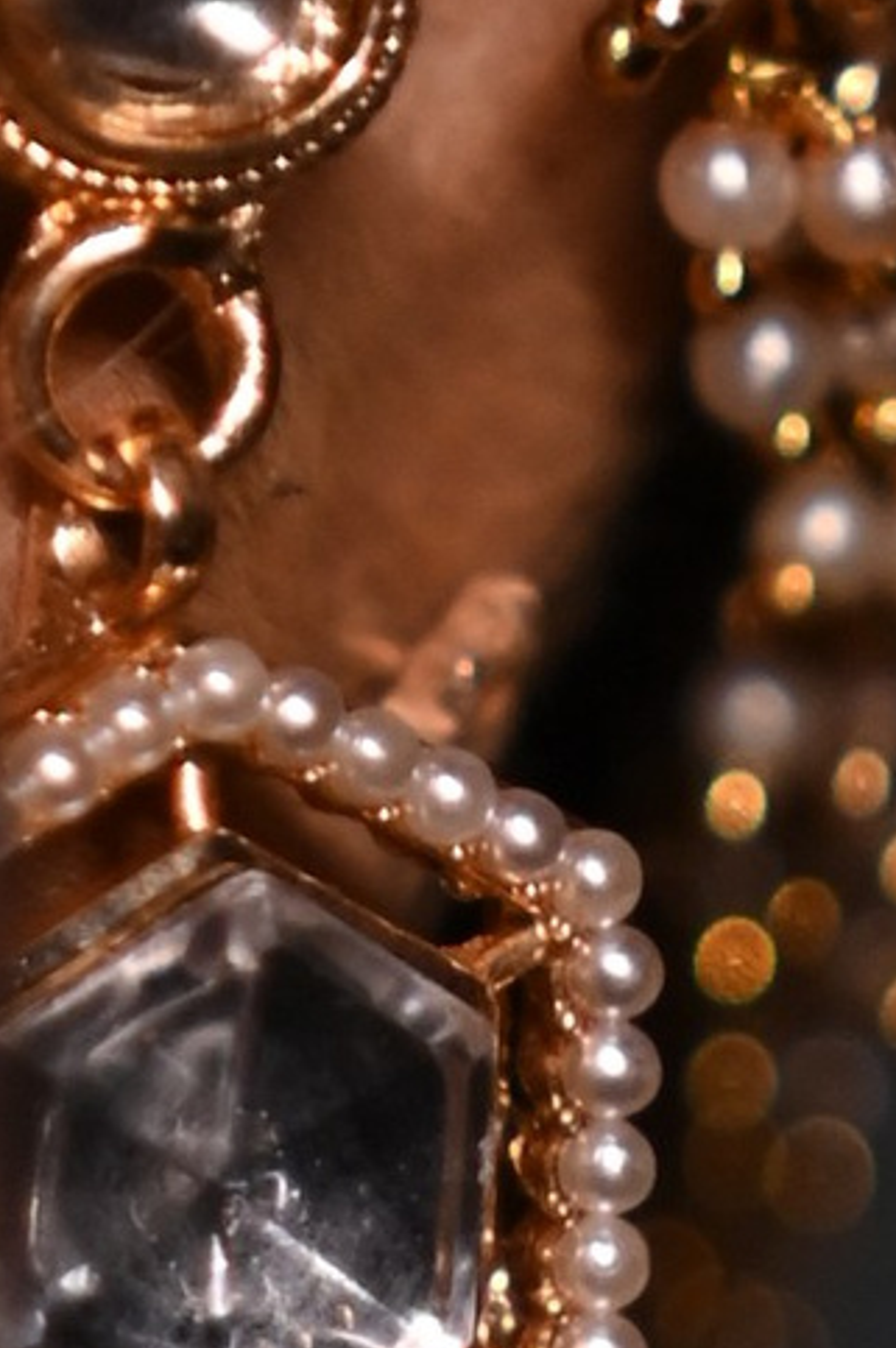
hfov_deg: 2.3
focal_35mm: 590
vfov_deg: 3.5
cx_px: 299
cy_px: 3210
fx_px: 22072
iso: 640
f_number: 2.8
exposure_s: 1/160
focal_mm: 74
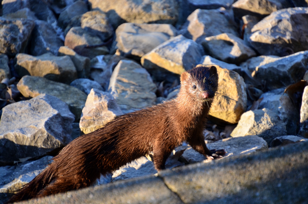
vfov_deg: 2.3
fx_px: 5122
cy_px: 102
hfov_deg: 3.4
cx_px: 154
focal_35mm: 600
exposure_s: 1/80
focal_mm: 400
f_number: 6.3
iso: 200
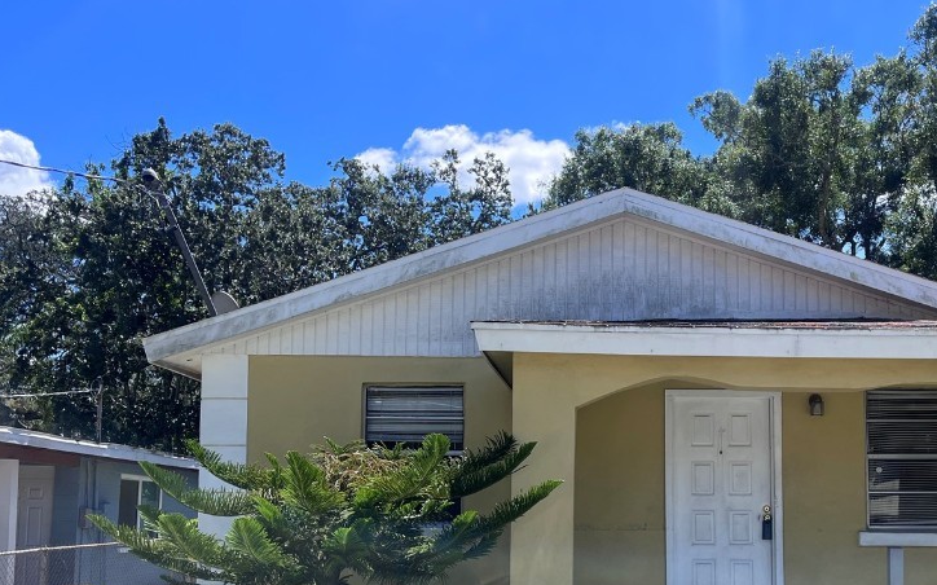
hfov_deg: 49.9
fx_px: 996
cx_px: 588
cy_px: 432
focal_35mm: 39
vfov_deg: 32.2
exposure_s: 1/2410
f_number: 1.6
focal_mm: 5.1
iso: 50
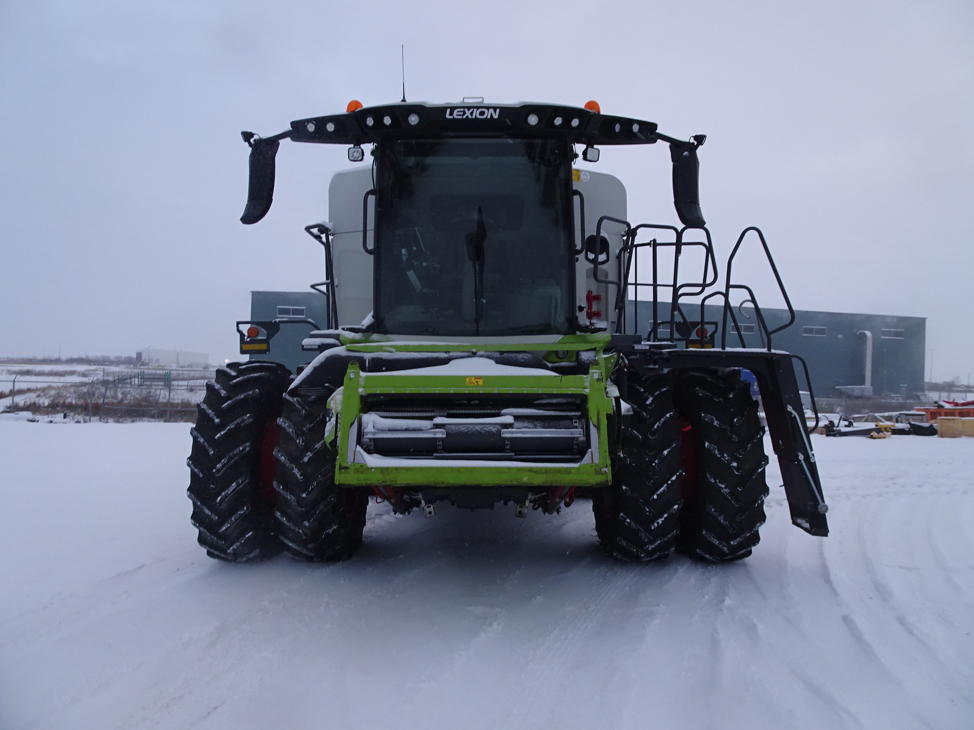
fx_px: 675
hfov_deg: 71.6
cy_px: 365
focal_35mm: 24
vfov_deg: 56.8
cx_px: 487
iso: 250
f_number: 3.5
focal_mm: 4.1
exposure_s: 1/250
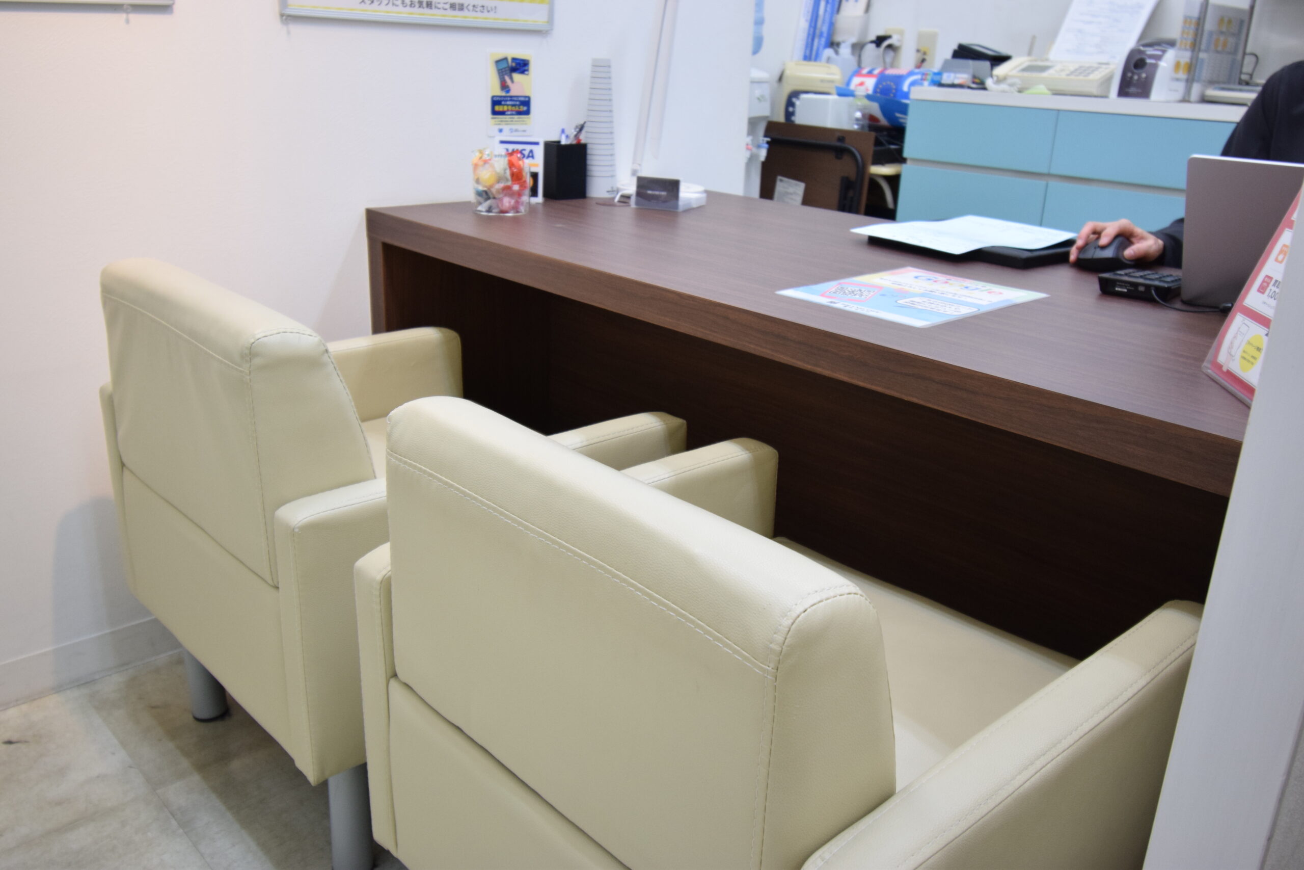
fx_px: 1087
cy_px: 435
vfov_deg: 43.6
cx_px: 652
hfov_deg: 61.9
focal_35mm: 30
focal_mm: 20
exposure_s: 1/80
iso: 800
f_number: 5.6
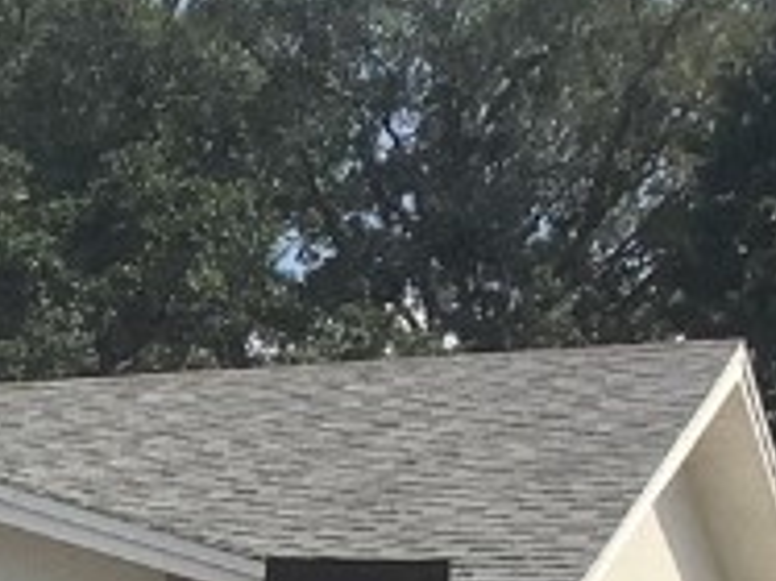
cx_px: -681
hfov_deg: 10.8
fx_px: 3809
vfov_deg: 8.5
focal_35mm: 170
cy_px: 942
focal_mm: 3.3
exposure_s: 1/1294
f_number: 2.4
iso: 25
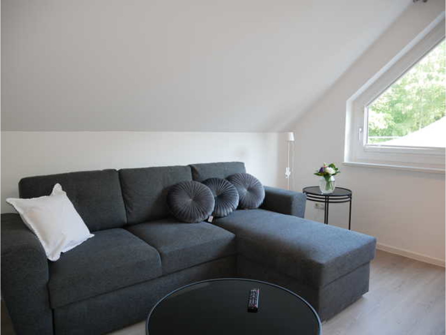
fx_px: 309
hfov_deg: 71.6
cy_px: 168
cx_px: 223
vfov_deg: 56.8
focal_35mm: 24
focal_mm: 12
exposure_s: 1/20
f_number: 3.5
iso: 200
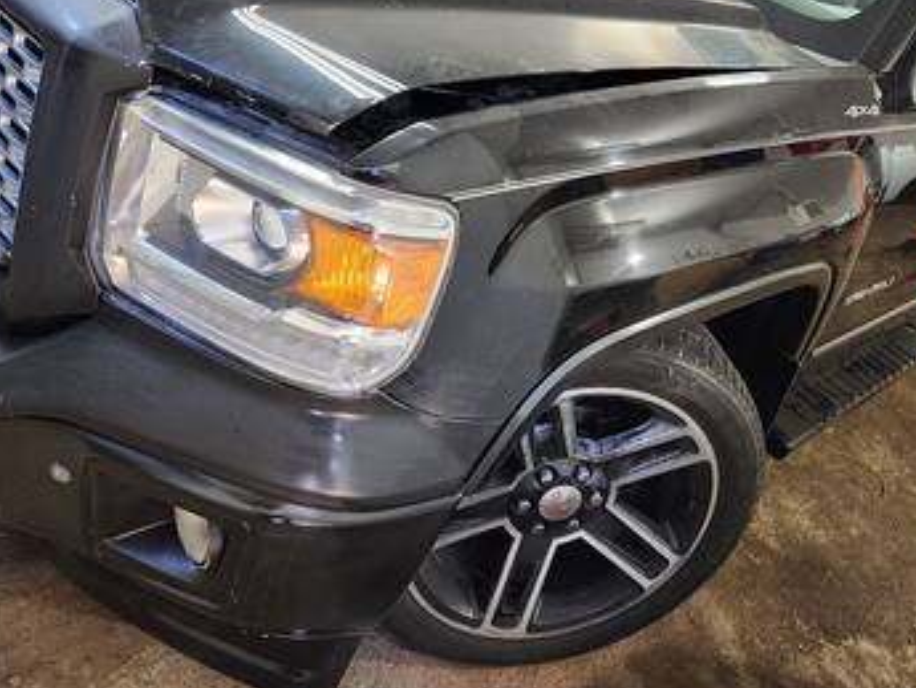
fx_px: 847
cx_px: 608
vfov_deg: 43.6
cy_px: 231
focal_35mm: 32
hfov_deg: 55.7
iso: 800
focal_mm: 5.4
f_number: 1.8
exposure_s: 1/120
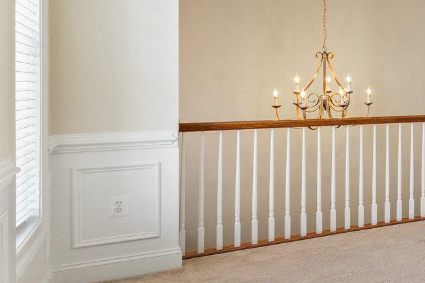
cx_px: 666
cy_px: 111
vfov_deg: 30.4
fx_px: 519
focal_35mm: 44
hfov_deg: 27.2
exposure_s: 1/5
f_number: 8
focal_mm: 14
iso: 500
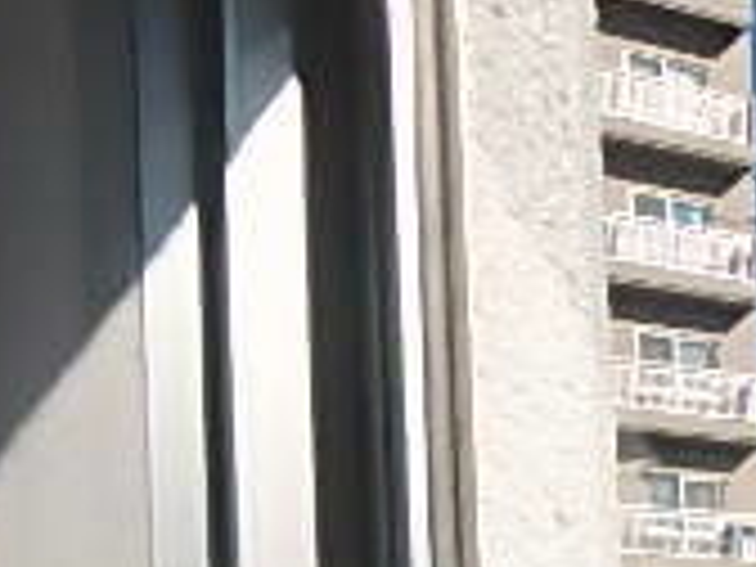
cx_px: 1305
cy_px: 882
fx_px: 1747
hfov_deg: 19.3
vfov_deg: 16.6
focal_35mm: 80
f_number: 6
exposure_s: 1/800
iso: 125
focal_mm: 3.7
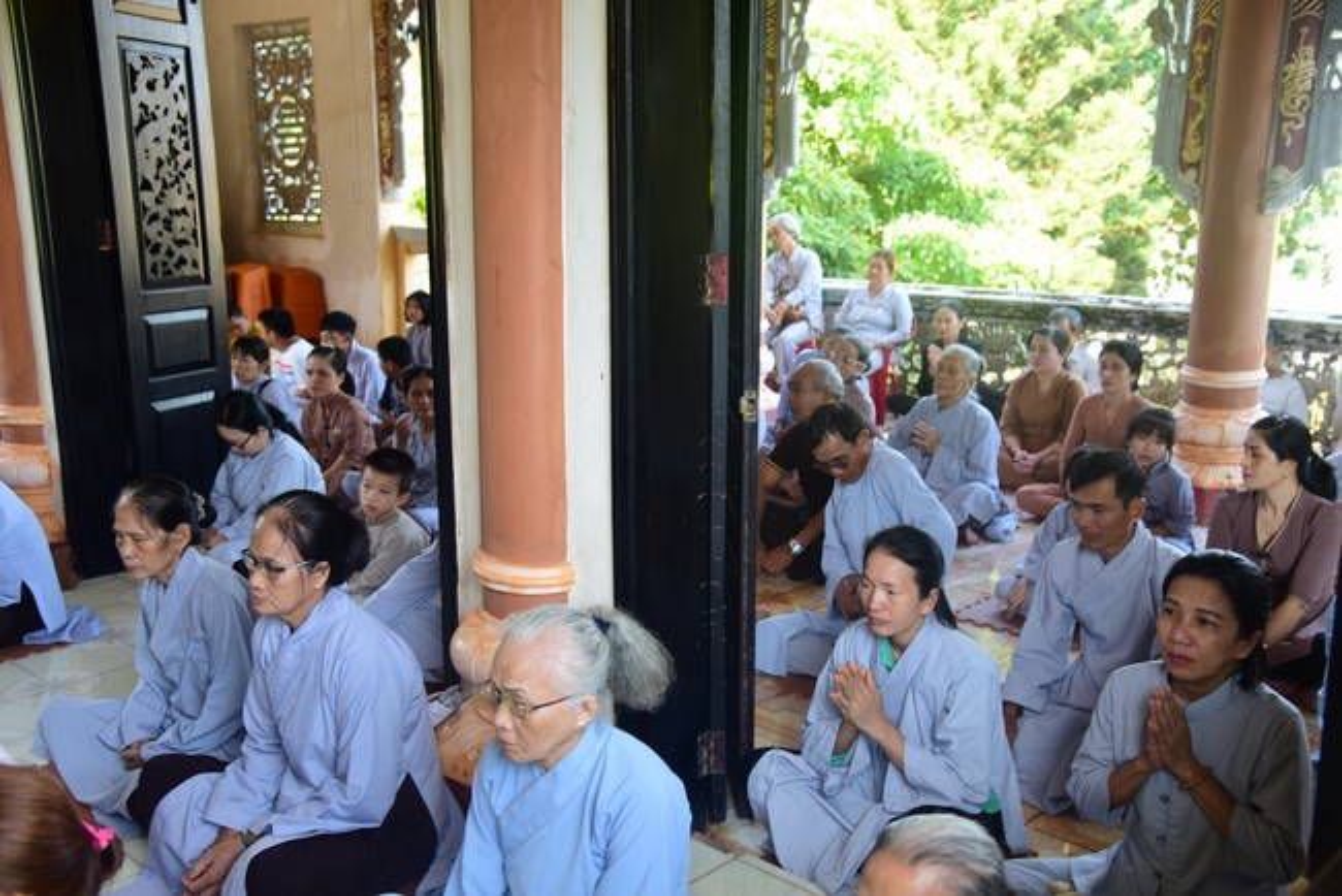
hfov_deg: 54.4
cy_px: 448
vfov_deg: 37.9
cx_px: 671
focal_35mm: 35
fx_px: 1305
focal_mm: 35
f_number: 4.5
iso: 160
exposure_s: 1/30
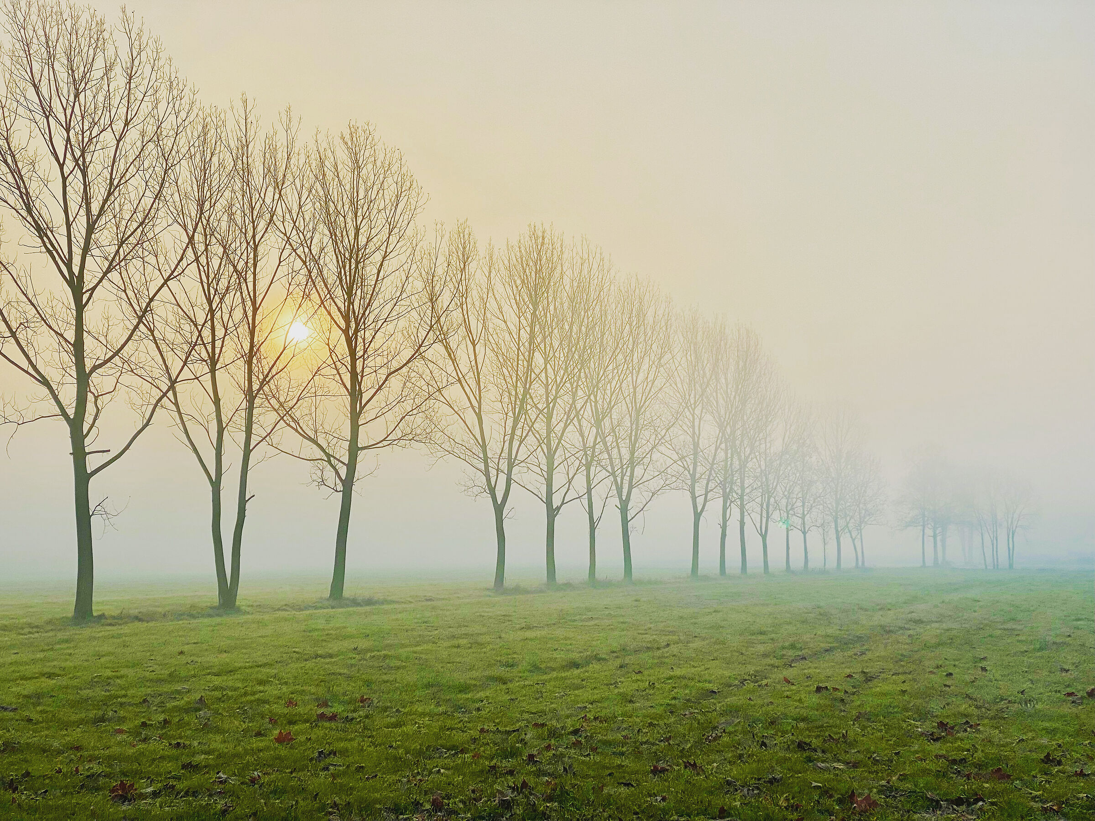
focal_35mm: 52
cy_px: 410
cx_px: 548
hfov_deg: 36.8
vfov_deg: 28.0
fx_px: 1645
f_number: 2
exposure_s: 1/2083
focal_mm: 6
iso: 20
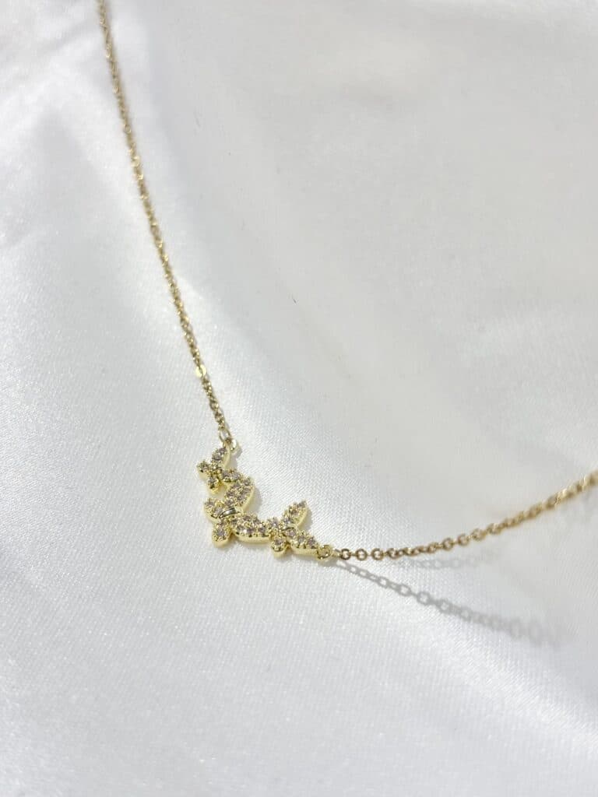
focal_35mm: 52
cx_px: 299
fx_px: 1198
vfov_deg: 36.8
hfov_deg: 28.0
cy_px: 398
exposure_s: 1/358
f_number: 1.6
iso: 32
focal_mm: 5.96
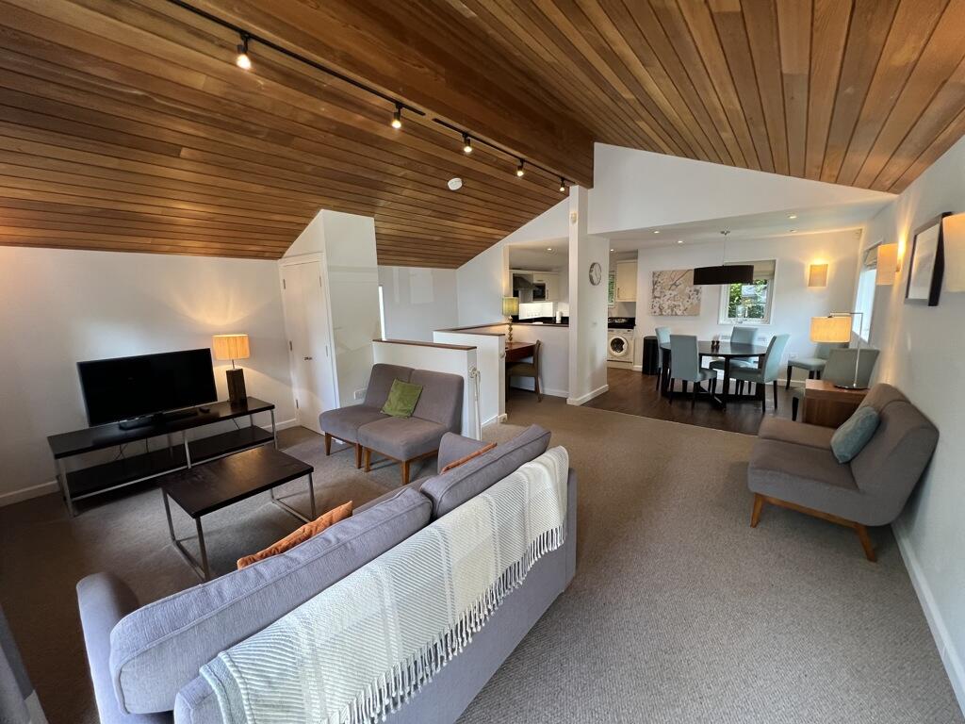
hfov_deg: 106.2
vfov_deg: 89.9
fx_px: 362
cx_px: 482
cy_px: 362
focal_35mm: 13
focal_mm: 1.57
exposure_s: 1/100
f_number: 1.8
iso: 200
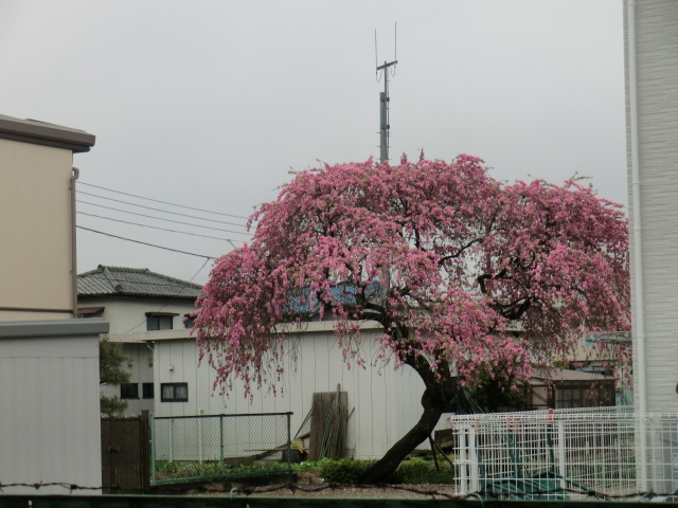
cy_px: 254
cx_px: 339
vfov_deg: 16.6
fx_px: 1743
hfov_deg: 22.0
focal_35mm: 89
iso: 80
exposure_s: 1/100
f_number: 4.8
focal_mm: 16
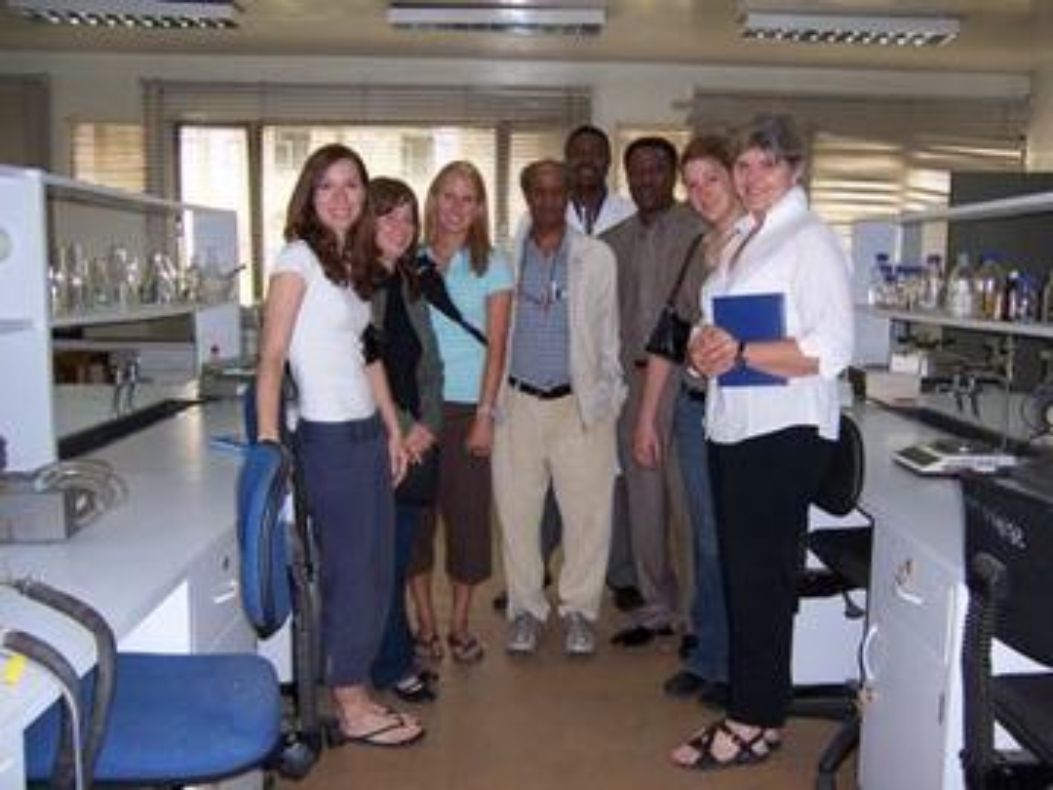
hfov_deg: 55.4
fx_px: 1004
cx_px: 526
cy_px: 395
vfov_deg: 42.9
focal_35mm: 33
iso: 140
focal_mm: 5.5
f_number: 2.8
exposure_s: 1/60
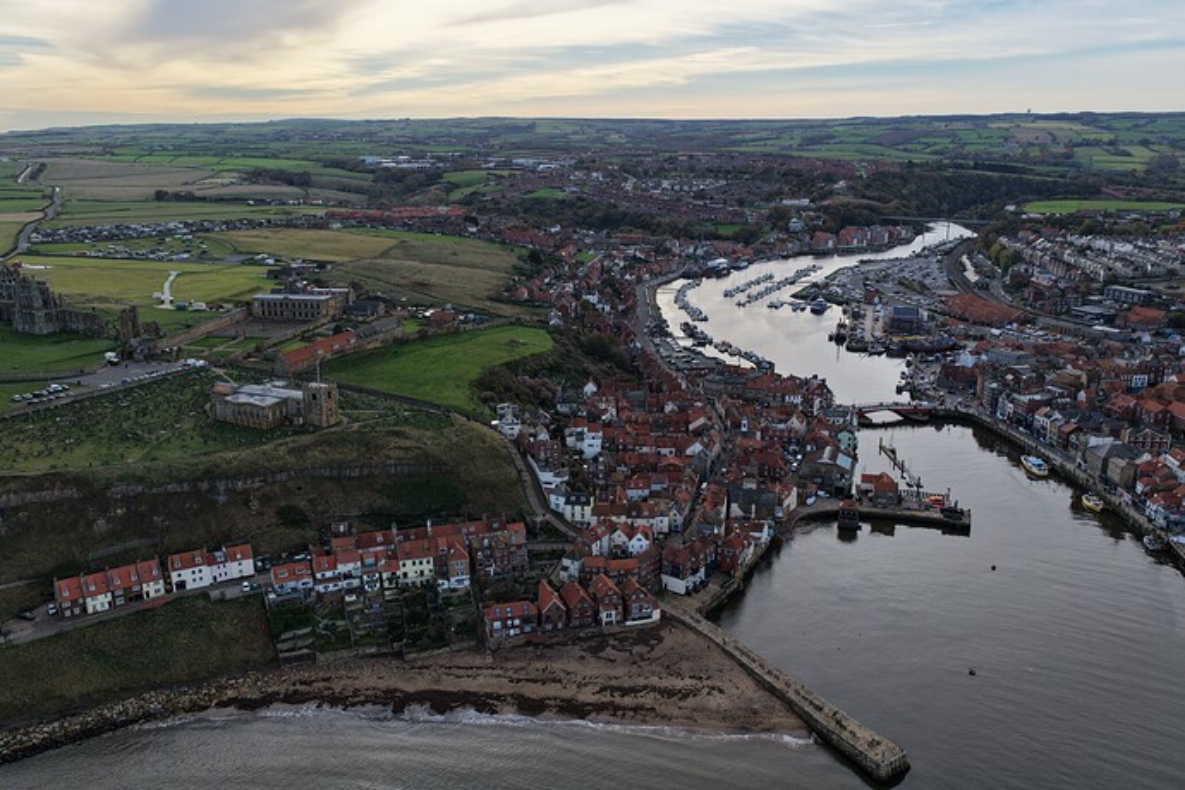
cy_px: 395
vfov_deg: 46.4
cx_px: 592
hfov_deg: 65.5
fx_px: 922
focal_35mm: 28
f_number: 2.8
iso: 100
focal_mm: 14.45
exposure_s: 1/60
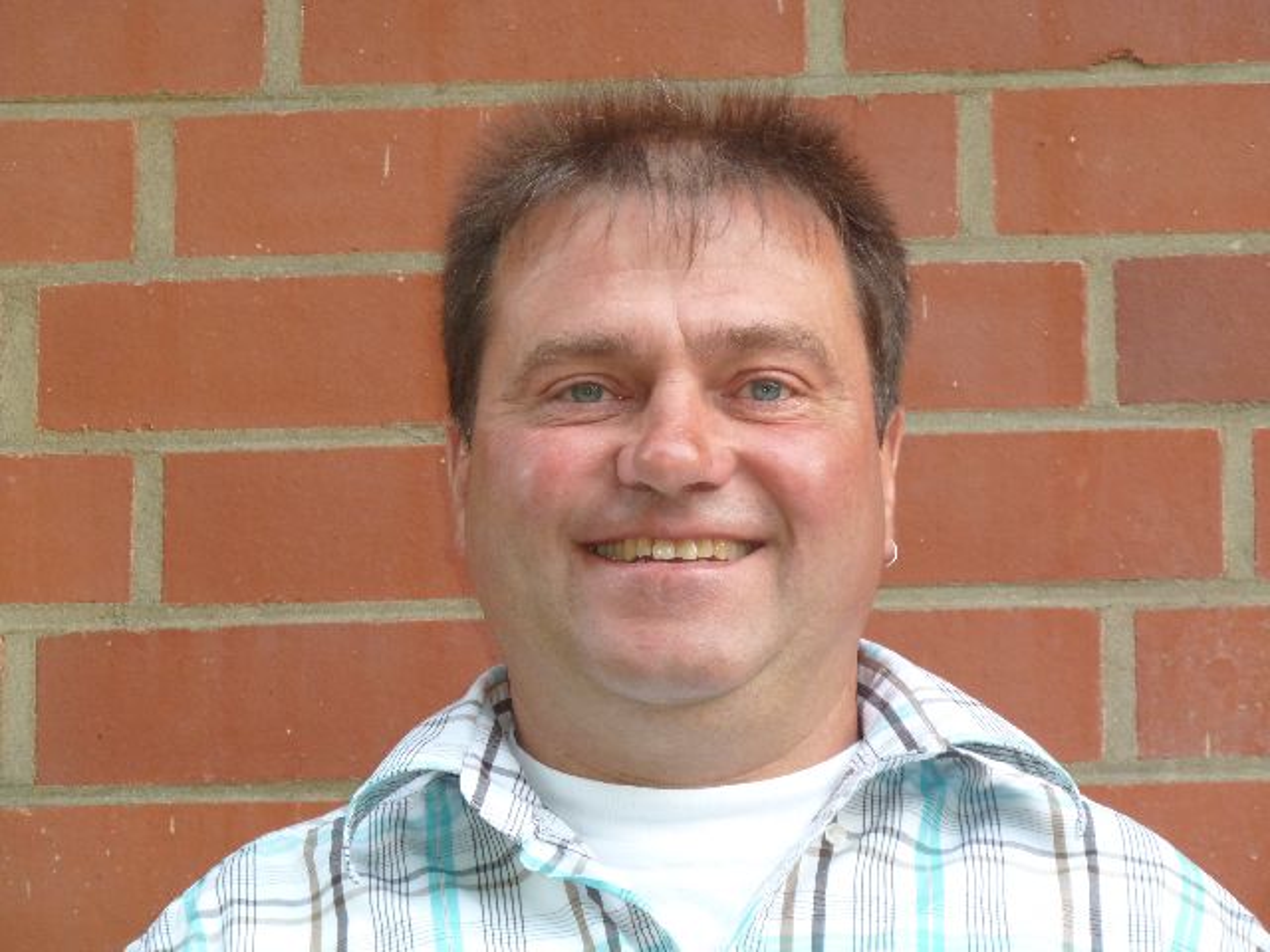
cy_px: 476
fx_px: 6200
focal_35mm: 169
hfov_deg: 11.7
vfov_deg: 8.8
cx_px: 635
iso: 200
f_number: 4.5
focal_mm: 27.8
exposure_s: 1/50
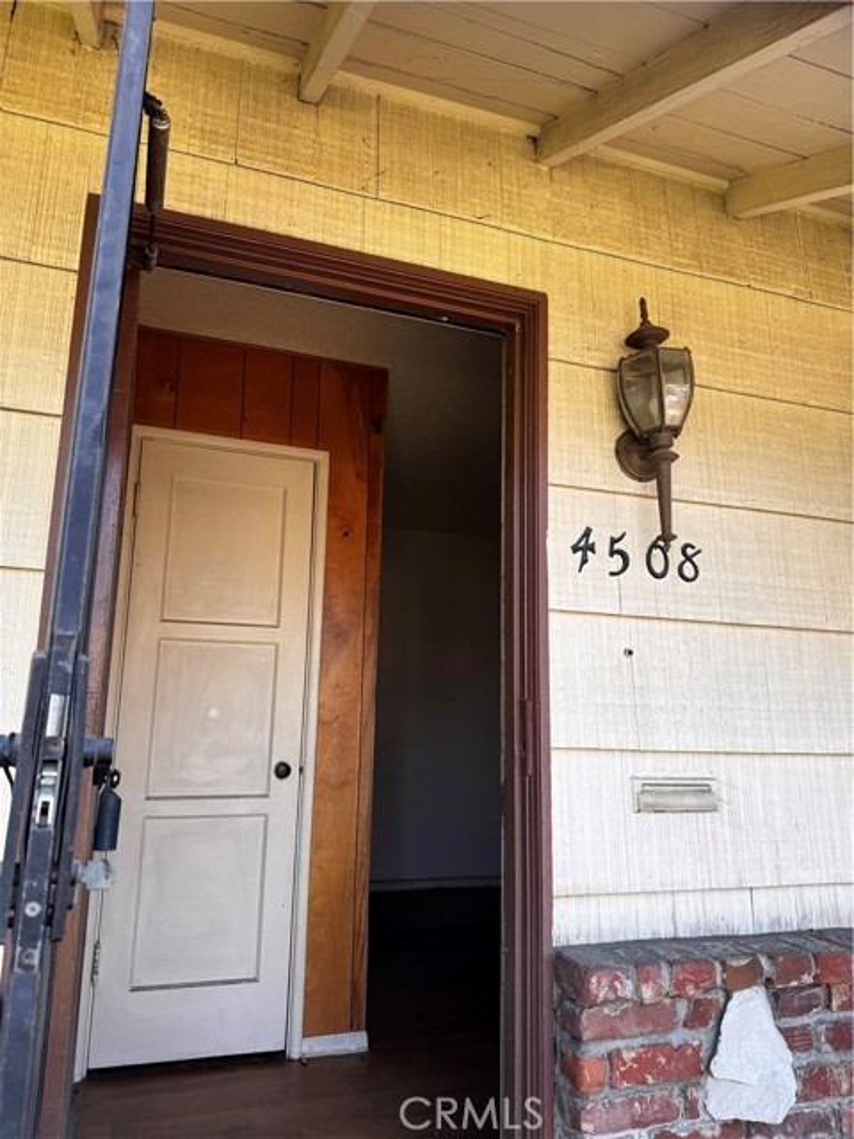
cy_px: 570
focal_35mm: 24
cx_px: 427
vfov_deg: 71.6
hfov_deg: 56.8
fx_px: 789
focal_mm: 6.76
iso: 80
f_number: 1.78
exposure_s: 1/356
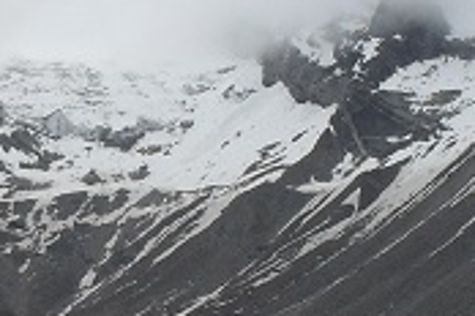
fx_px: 2203
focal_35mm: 167
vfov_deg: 8.0
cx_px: 164
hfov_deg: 12.3
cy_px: 561
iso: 100
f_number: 8.4
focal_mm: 6.3
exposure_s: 1/250
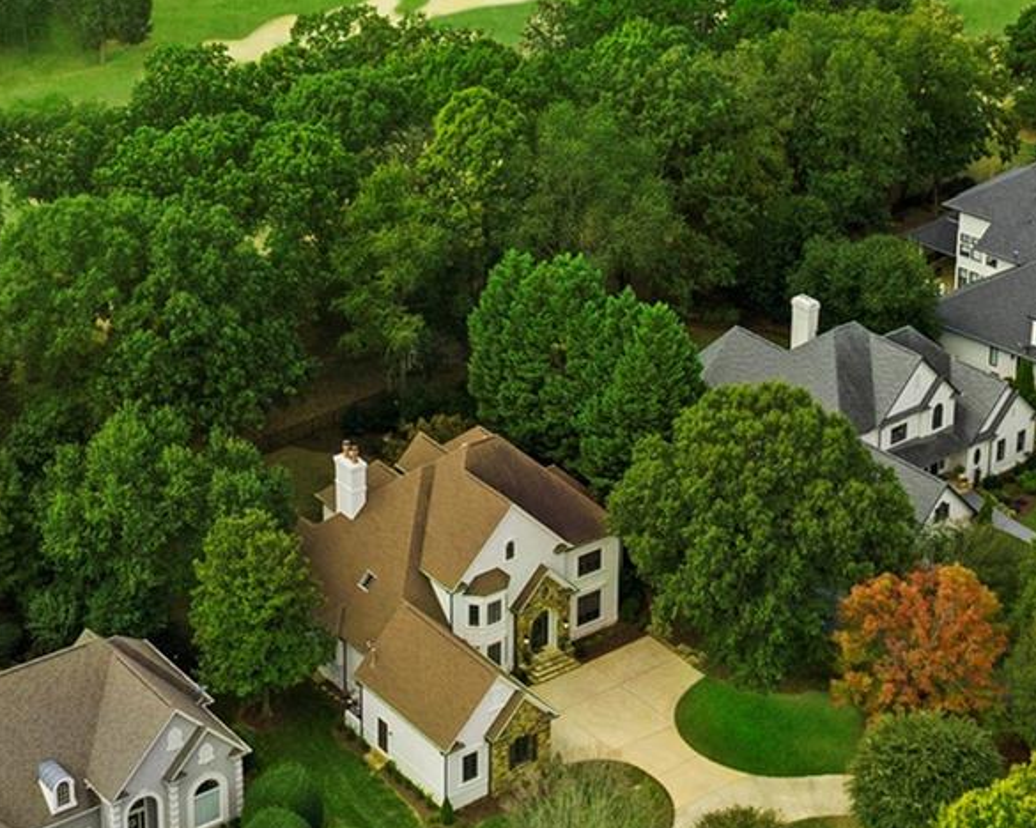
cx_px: 482
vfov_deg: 18.3
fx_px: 2514
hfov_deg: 23.3
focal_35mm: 82
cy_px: 40
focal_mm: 12.29
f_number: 2.8
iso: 100
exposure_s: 1/320
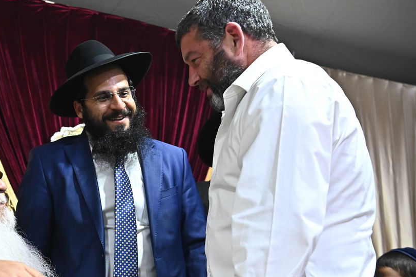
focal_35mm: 69
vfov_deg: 19.7
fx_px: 797
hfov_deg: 28.6
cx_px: 82
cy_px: 168
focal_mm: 40
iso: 2000
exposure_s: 1/250
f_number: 3.5
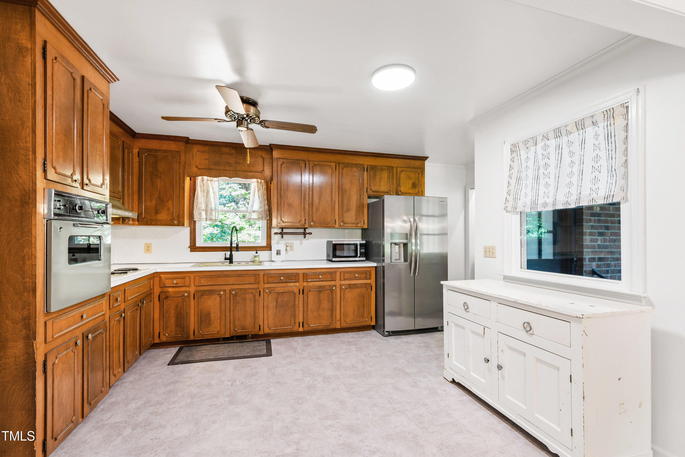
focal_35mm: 15
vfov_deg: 77.3
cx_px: 342
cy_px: 228
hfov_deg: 100.4
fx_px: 285
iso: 100
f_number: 8
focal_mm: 10
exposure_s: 1.3
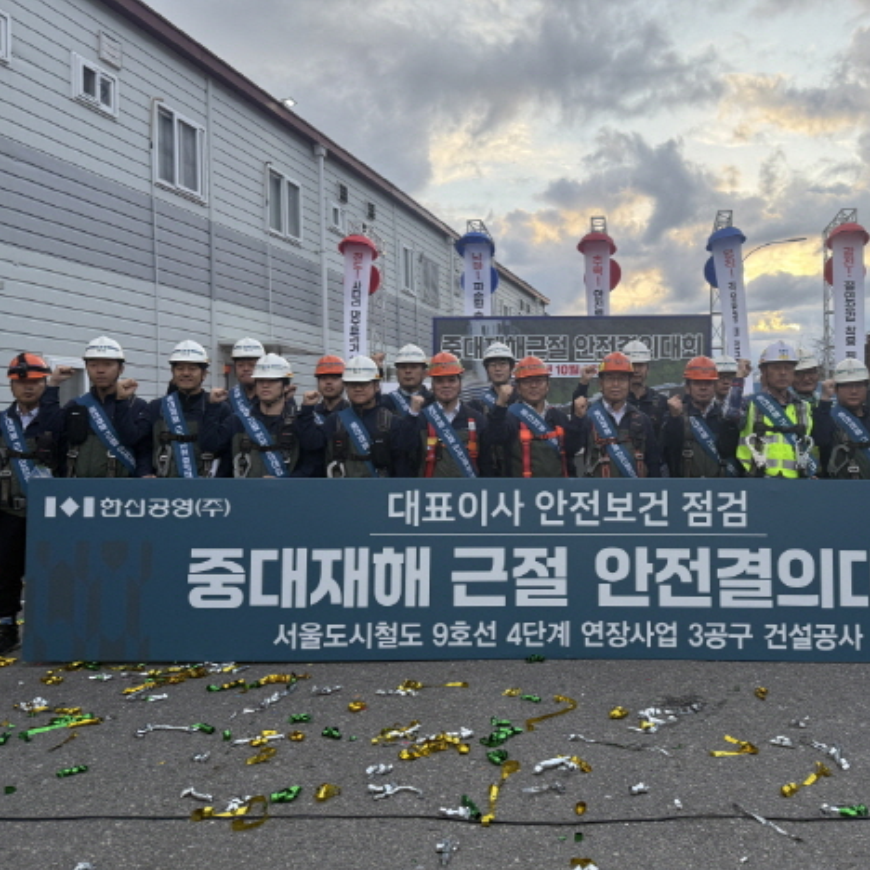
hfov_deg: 54.8
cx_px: 561
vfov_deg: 55.6
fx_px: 825
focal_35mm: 29
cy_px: 431
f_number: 1.78
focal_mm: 6.76
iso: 100
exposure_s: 1/909
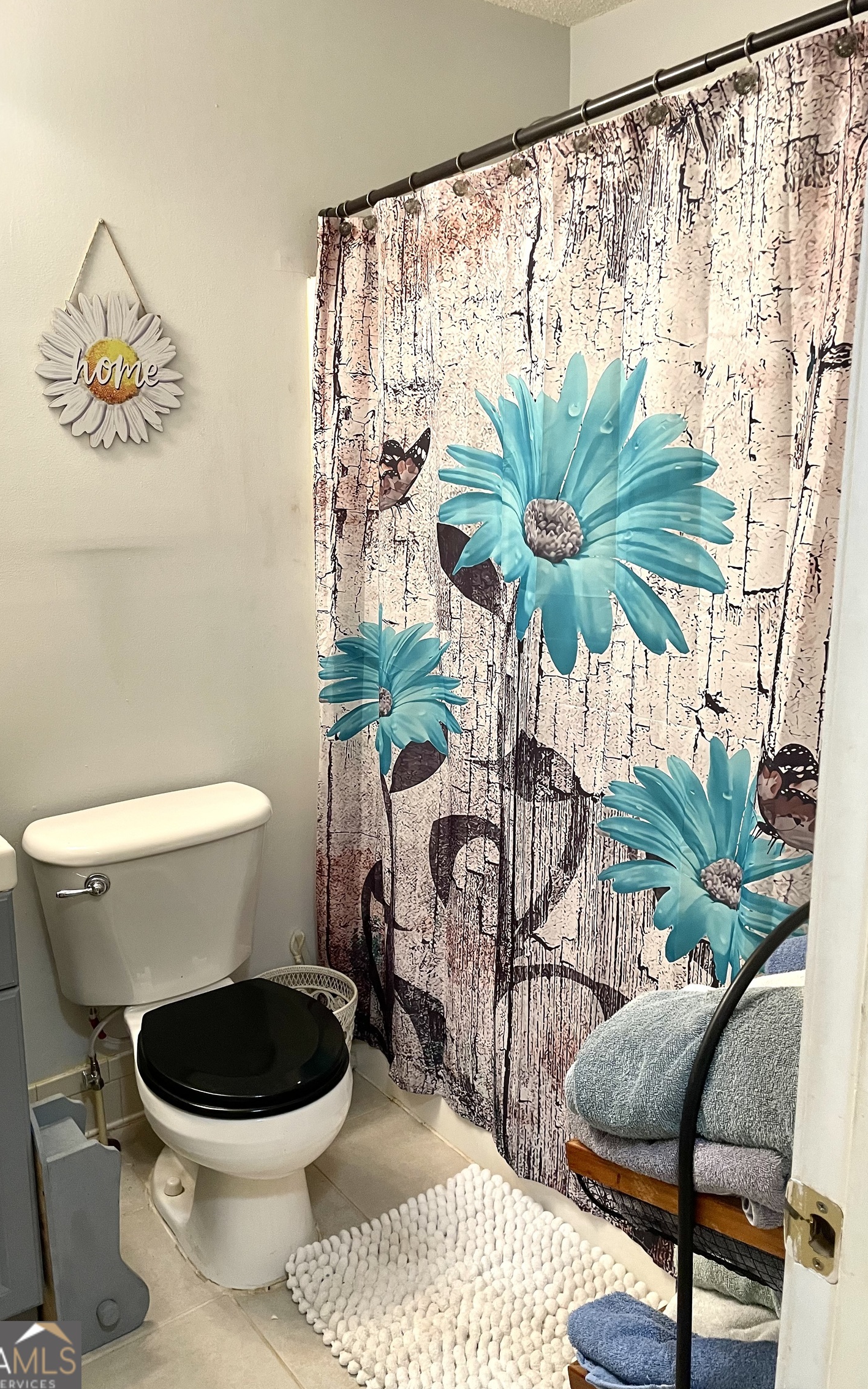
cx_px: 399
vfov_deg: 66.5
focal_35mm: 28
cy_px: 686
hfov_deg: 44.5
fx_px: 1060
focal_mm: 4.2
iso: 160
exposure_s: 1/60
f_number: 1.6
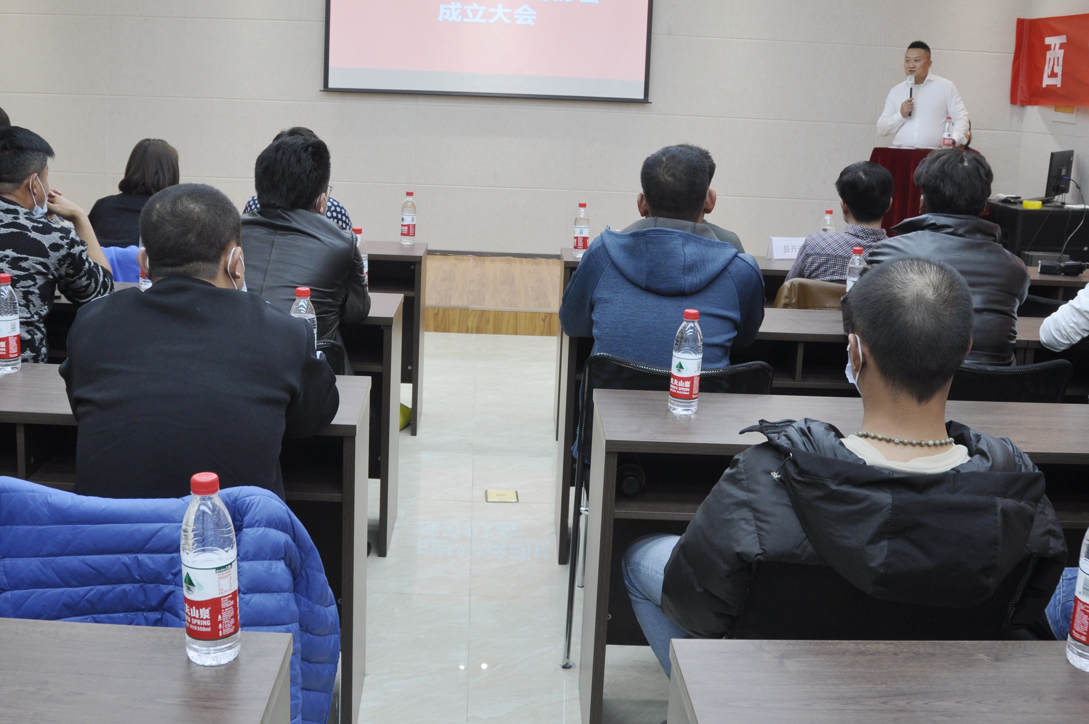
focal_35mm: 38
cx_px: 519
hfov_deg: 50.7
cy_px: 247
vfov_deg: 34.7
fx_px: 1148
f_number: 5
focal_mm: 18
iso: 400
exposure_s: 1/25
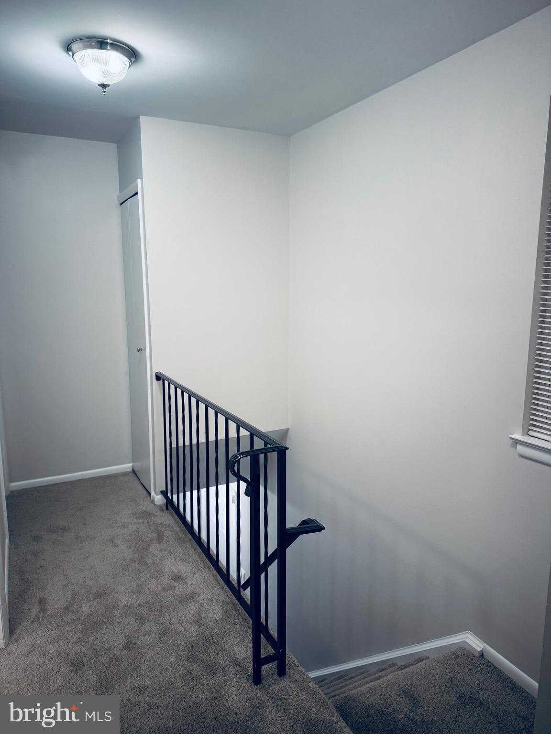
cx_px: 276
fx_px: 509
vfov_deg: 71.6
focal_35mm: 24
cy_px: 367
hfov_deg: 56.8
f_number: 1.78
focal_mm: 6.76
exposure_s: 1/60
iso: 160
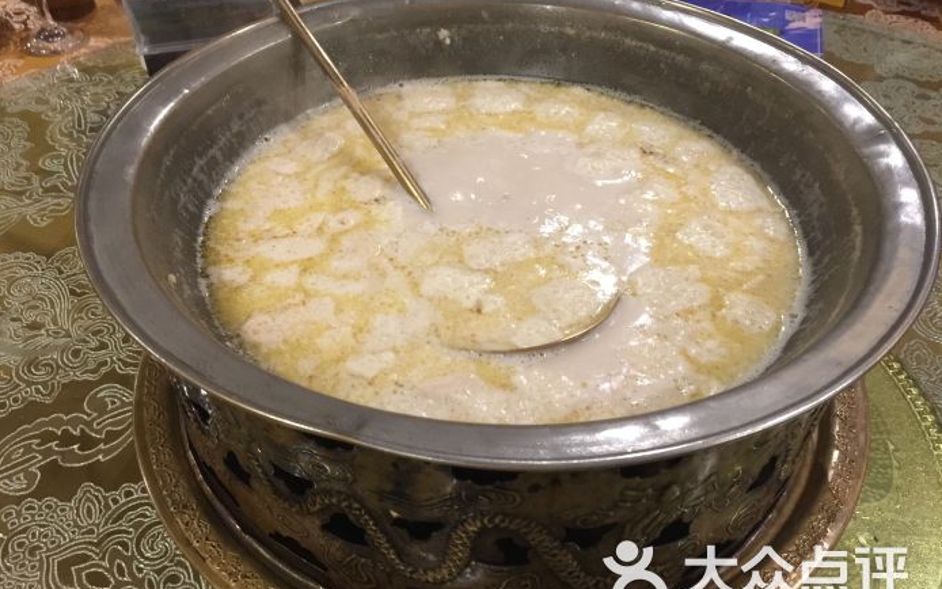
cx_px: 468
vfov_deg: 40.6
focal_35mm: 31
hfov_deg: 61.2
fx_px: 796
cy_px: 287
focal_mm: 4.15
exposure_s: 1/10
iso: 125
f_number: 2.2
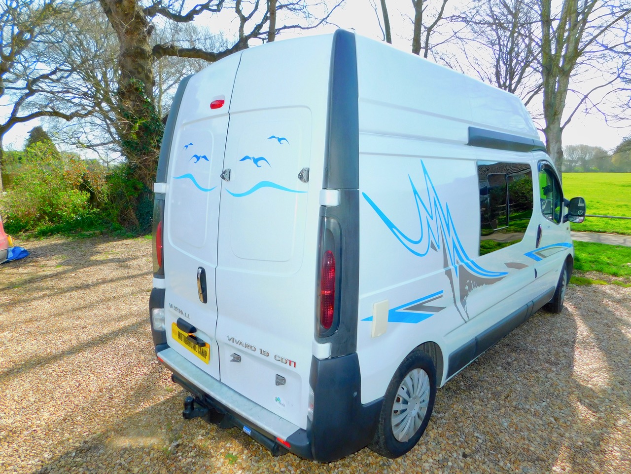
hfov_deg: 73.9
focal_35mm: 23
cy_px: 237
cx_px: 316
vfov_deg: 58.9
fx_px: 419
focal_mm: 4
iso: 125
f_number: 3
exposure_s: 1/640
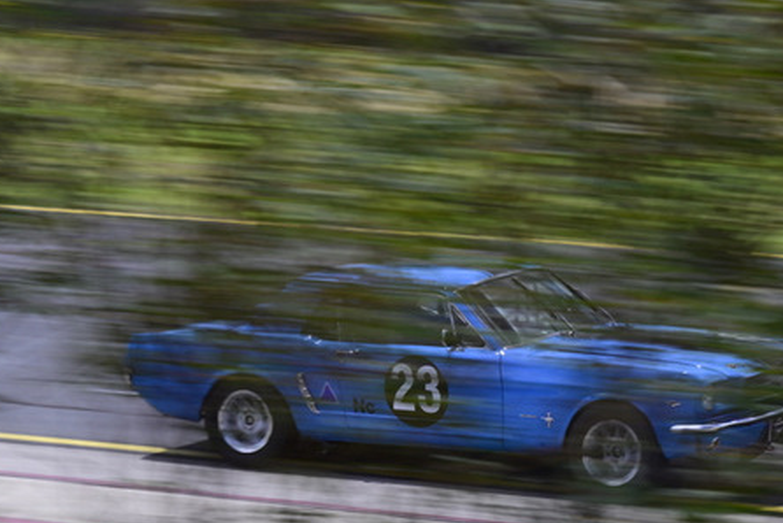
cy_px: 211
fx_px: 4374
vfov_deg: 6.8
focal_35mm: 201
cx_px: 535
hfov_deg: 10.2
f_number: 14
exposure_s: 1/60
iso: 100
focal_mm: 75
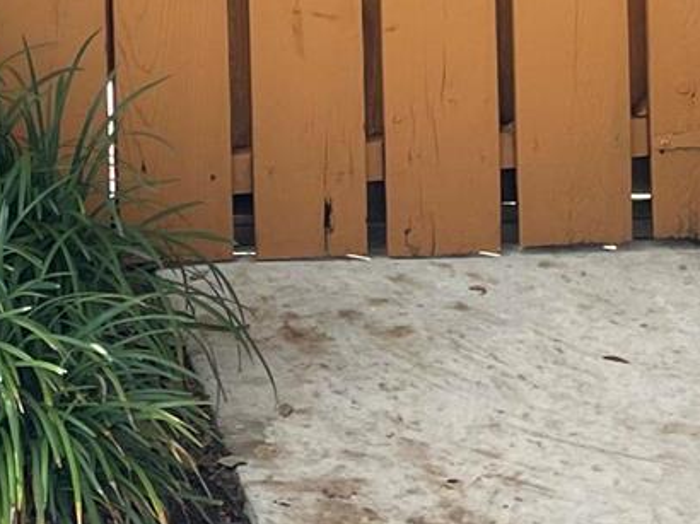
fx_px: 2627
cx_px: -79
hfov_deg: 14.8
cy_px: -700
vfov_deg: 10.1
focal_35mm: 130
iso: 32
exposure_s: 1/631
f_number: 1.6
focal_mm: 5.1
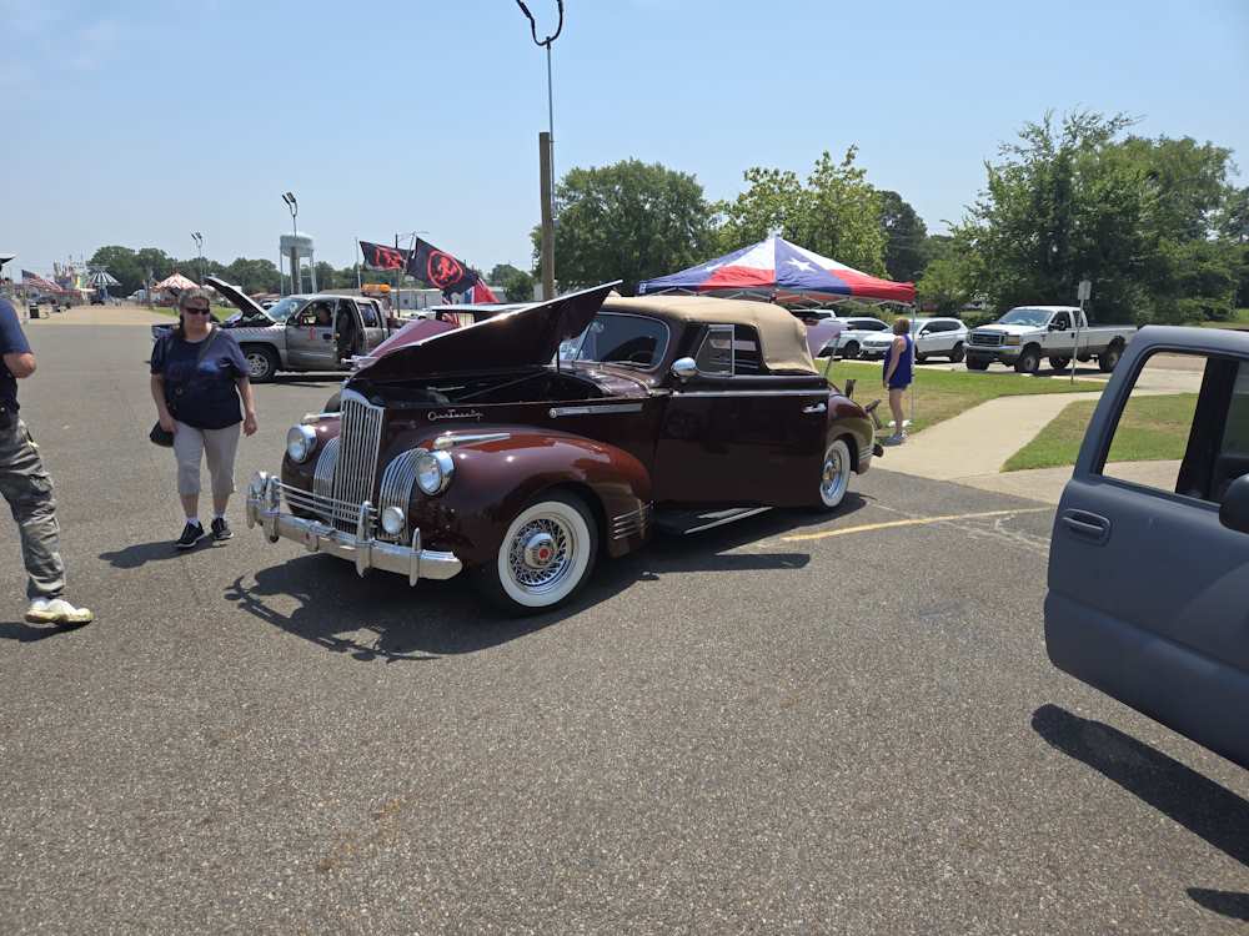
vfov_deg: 58.9
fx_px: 830
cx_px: 624
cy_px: 468
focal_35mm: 23
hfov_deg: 73.9
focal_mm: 5.4
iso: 25
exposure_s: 1/1610
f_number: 1.8
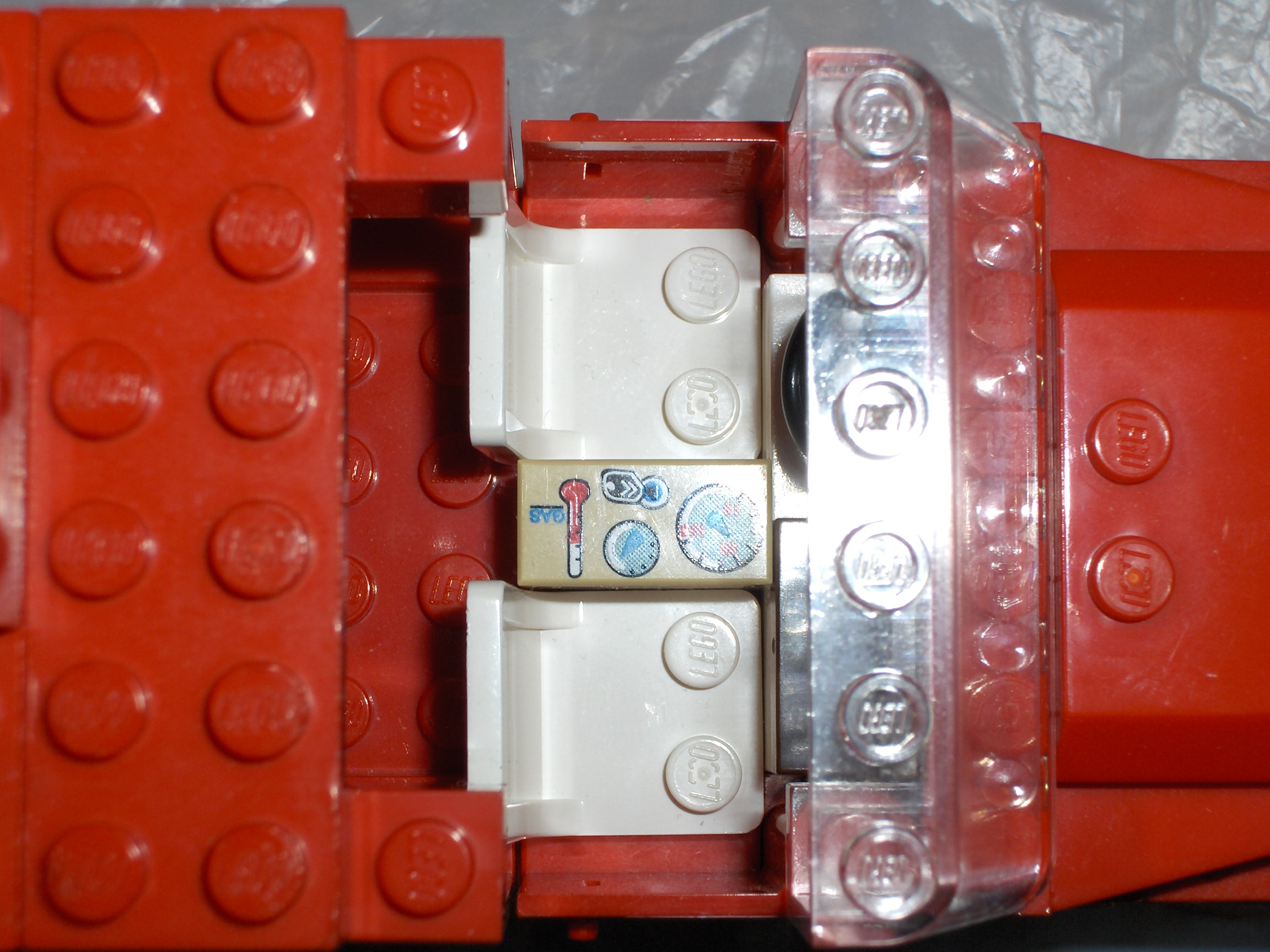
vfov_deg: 18.0
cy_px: 476
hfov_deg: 23.8
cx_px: 635
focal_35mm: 82
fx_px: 3008
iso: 100
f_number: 6.6
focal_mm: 13.4
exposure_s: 1/90
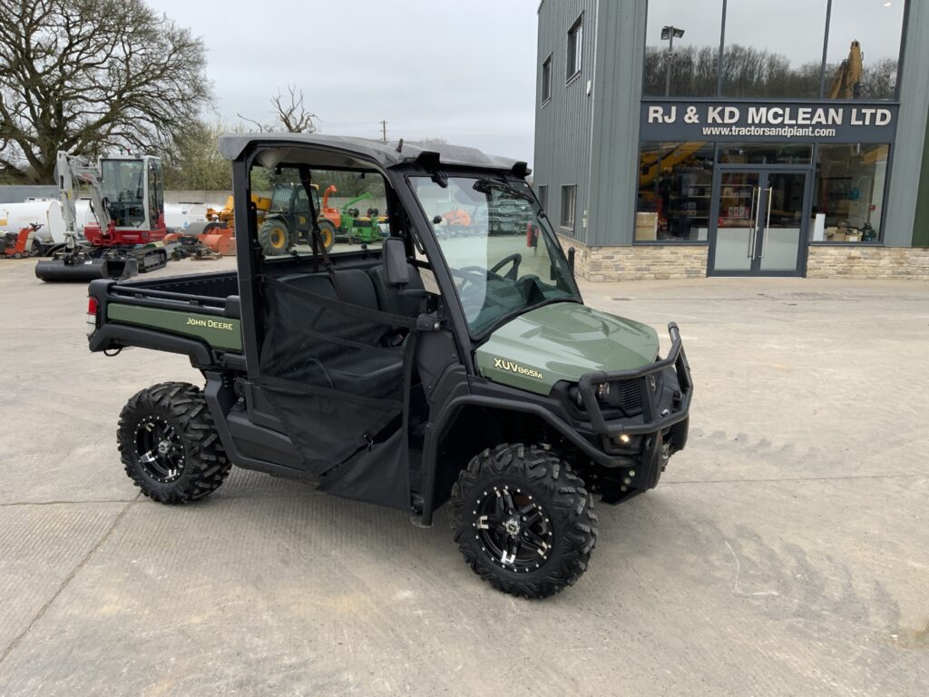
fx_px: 778
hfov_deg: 61.7
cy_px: 348
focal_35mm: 29
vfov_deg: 48.2
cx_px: 464
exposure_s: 1/122
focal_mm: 3
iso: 25
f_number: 1.8
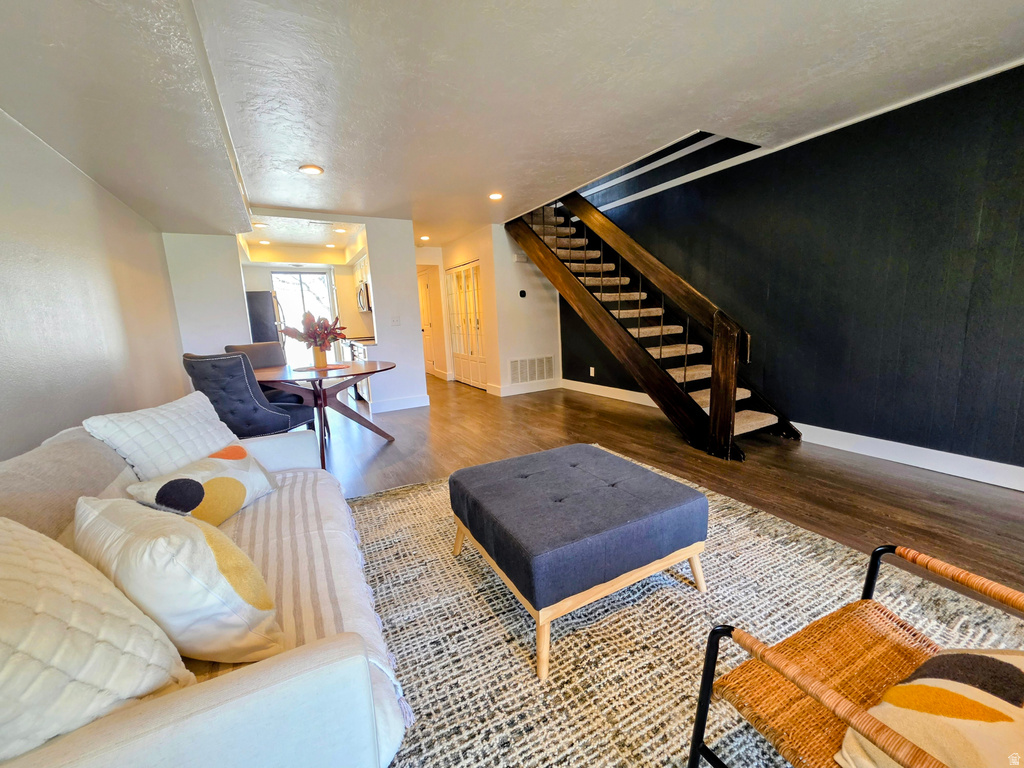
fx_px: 385
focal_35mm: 13
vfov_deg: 89.9
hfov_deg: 106.2
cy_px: 384
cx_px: 512
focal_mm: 2.2
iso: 200
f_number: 1.9
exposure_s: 1/120
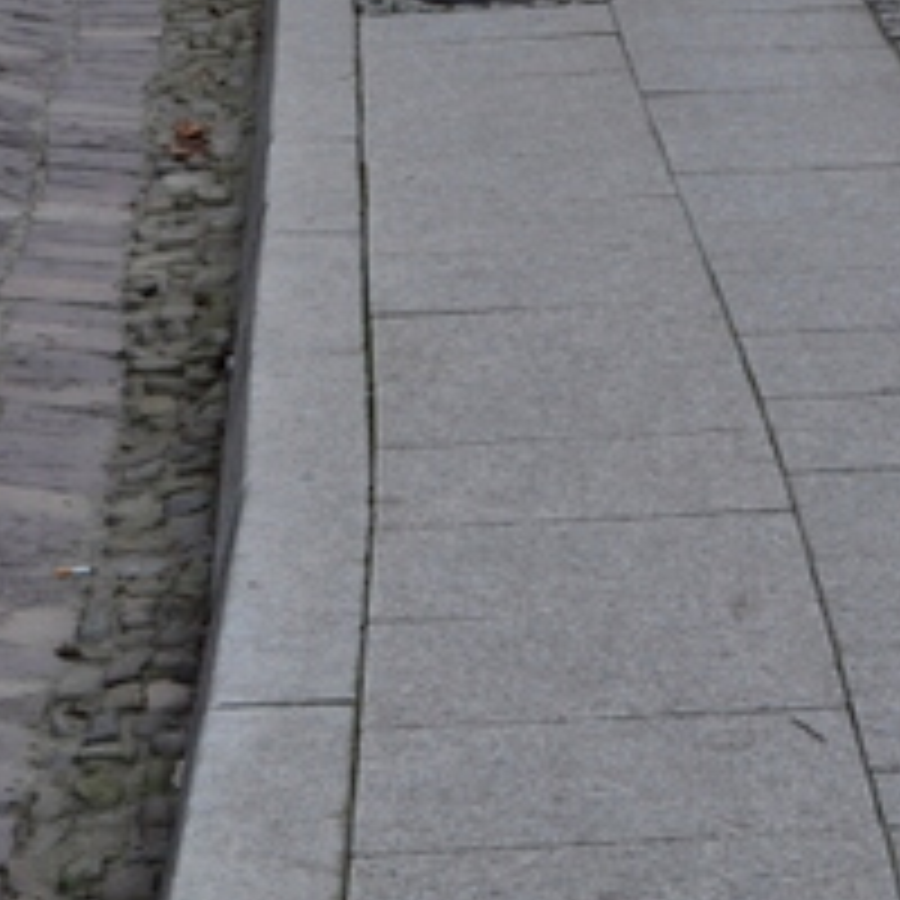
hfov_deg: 8.5
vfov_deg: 8.2
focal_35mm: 204
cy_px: -806
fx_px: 6001
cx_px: 922
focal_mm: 40
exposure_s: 1/200
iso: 400
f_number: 10
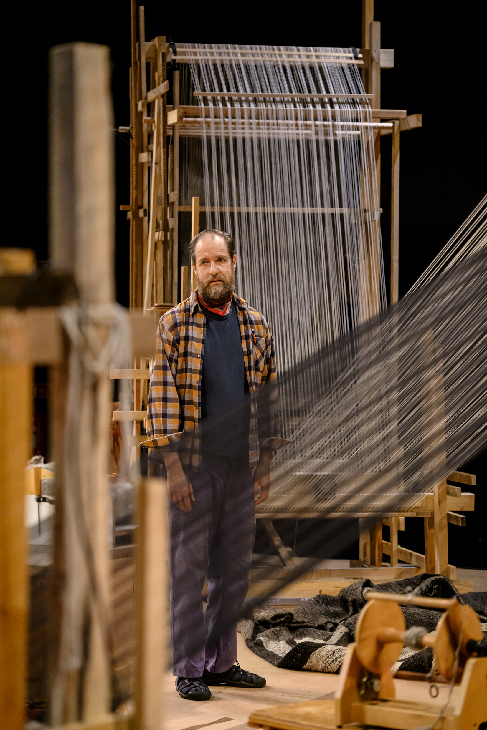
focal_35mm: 110
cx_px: 244
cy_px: 365
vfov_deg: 18.6
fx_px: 2232
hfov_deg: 12.5
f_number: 4
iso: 5000
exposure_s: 1/320
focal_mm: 110
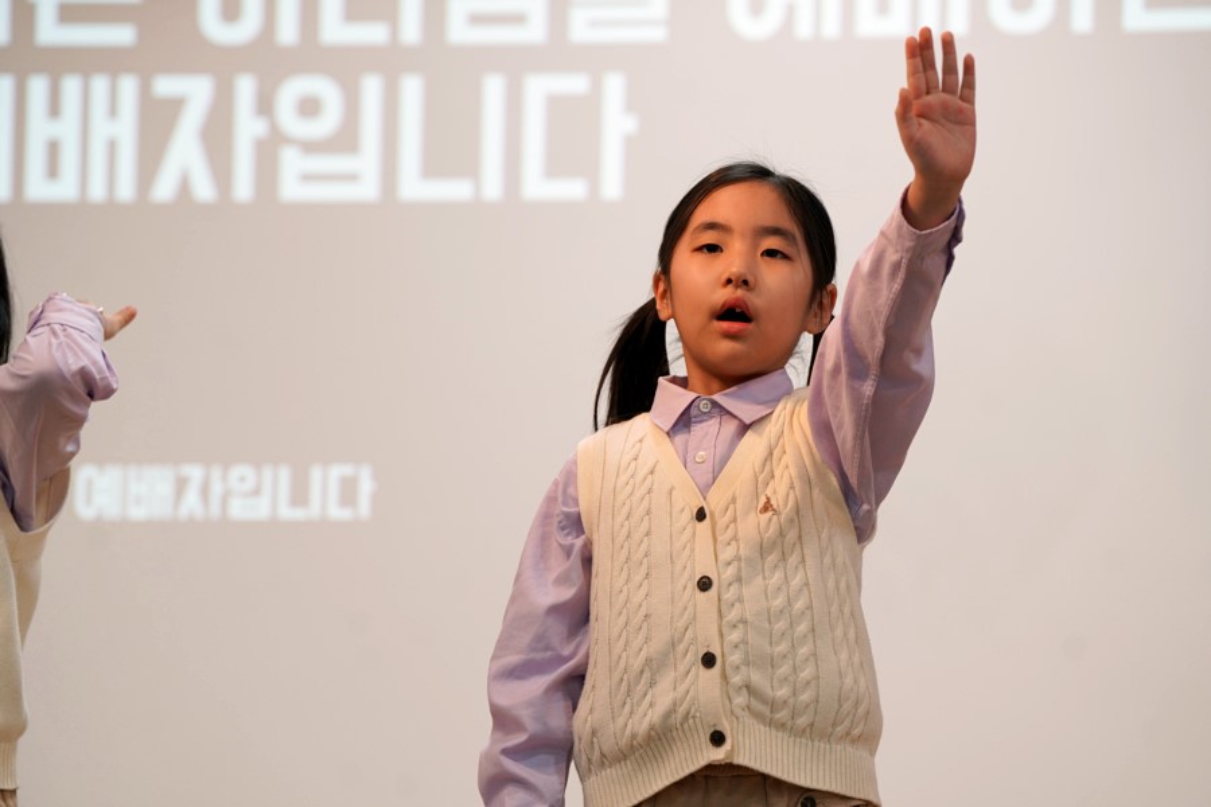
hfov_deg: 14.3
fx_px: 4810
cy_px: 404
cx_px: 606
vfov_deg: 9.6
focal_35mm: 143
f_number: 4
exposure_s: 1/160
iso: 640
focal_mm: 143
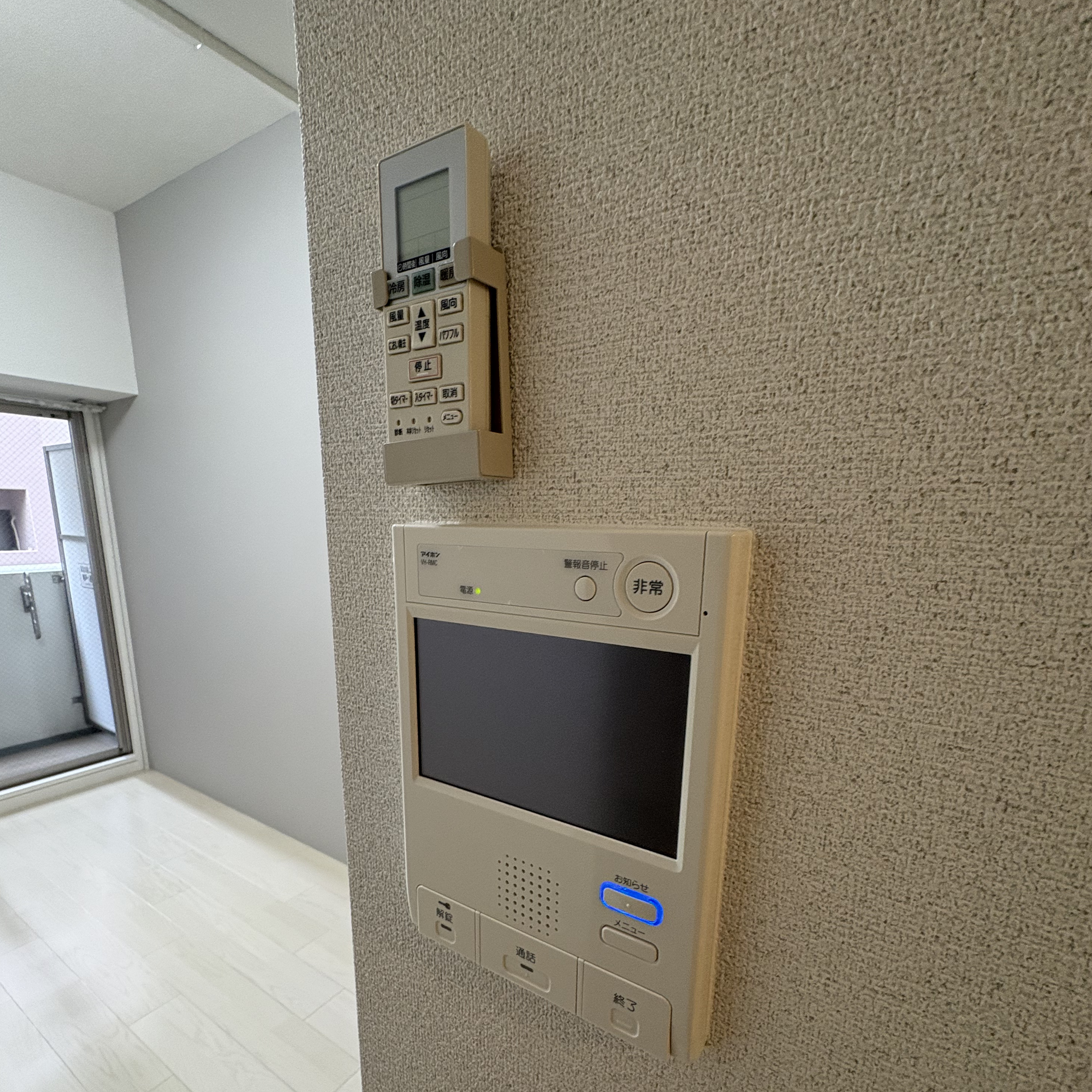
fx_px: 607
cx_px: 540
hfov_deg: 84.0
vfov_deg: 83.0
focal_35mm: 17
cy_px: 655
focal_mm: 2.22
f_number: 2.2
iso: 250
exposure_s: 1/60
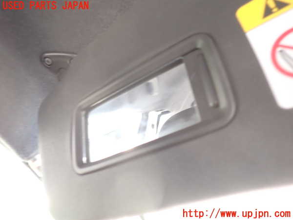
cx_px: 146
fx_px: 212
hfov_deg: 69.4
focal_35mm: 25
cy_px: 110
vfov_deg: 54.9
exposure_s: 1/30
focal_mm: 4.5
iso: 200
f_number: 2
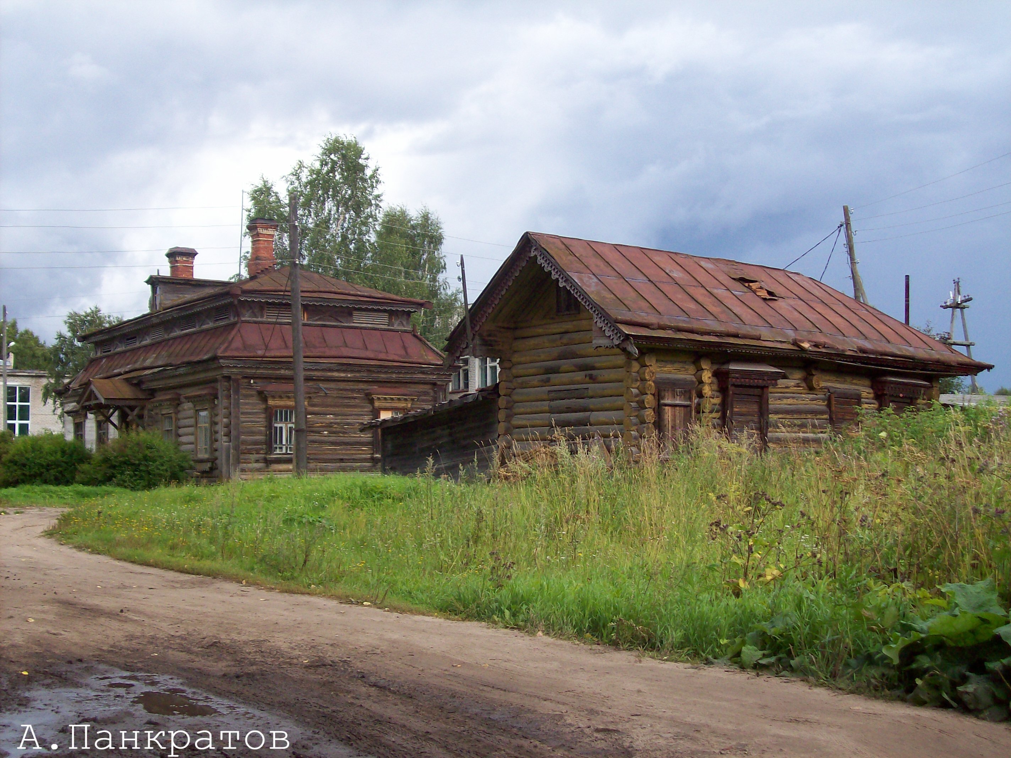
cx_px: 506
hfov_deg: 42.1
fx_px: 1314
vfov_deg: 32.2
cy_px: 379
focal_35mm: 45
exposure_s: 1/661
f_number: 3
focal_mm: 7.6
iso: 80
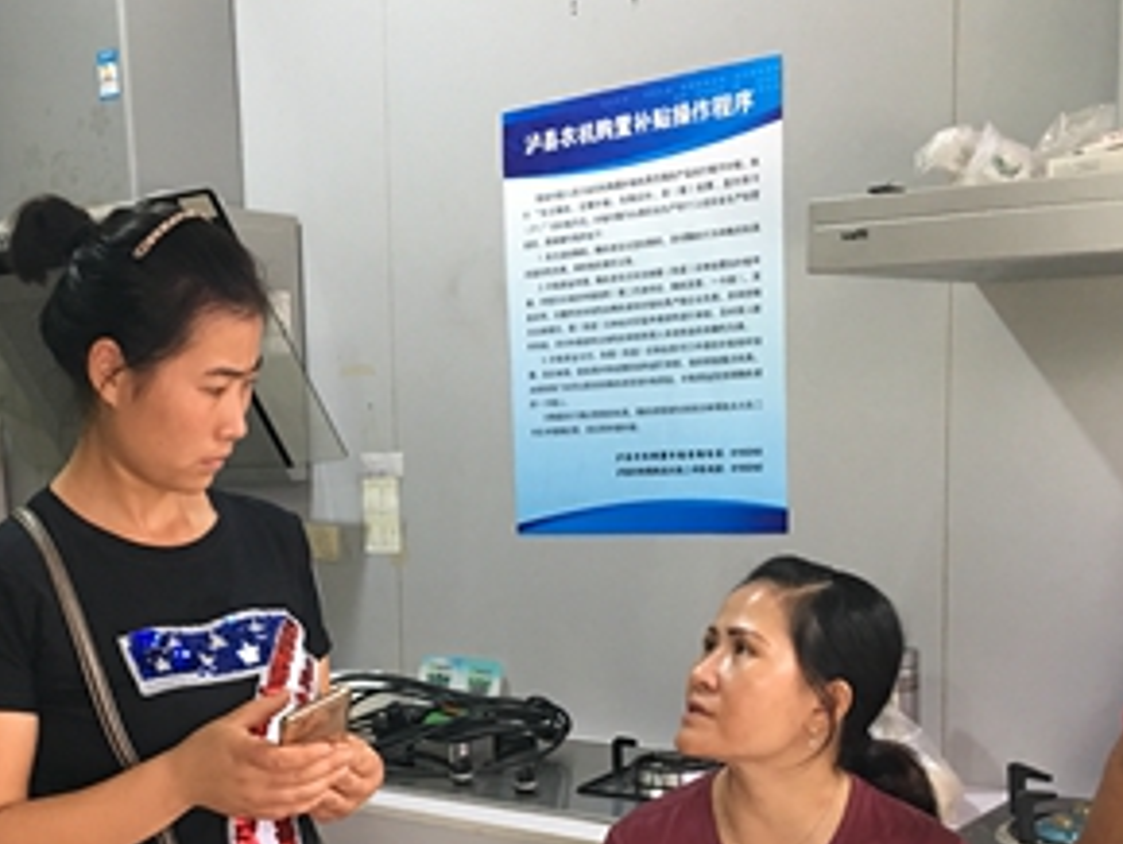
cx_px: 391
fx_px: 1623
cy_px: 645
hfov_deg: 37.8
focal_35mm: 50
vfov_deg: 28.7
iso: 100
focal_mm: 4.15
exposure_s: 1/10
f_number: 2.2
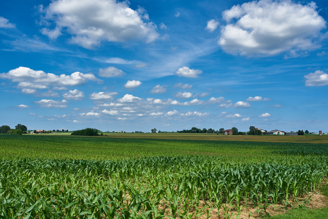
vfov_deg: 37.9
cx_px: 164
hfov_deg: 54.4
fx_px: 319
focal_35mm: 35
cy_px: 110
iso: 100
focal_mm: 35
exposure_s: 1/320
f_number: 8
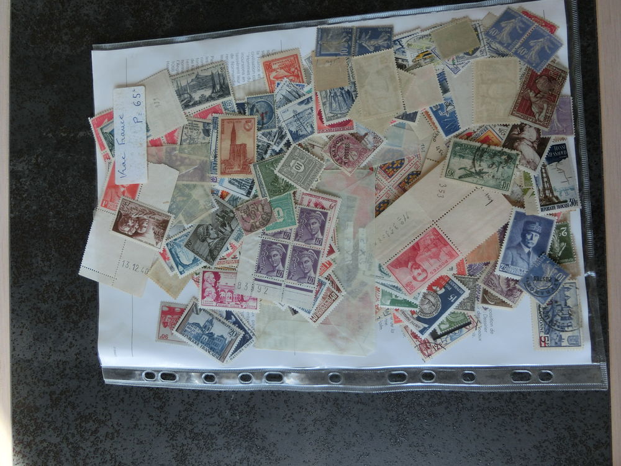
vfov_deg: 54.9
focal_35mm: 25
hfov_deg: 69.4
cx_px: 310
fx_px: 448
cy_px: 233
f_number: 3.5
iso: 80
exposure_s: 1/200
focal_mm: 4.5
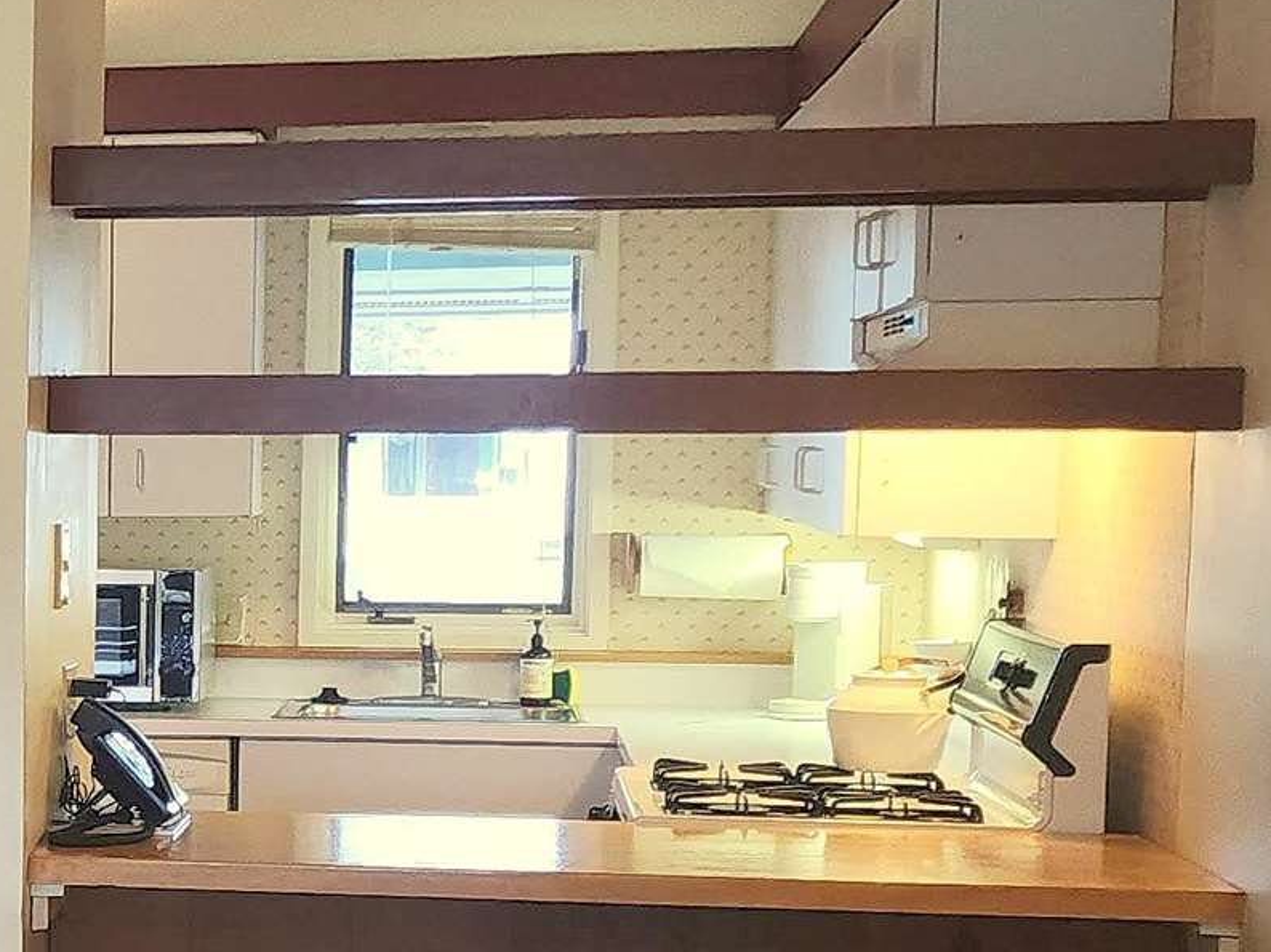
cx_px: -149
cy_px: 747
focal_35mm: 89
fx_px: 3267
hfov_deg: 20.9
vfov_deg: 16.5
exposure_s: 1/40
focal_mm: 6.4
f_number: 1.8
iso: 100
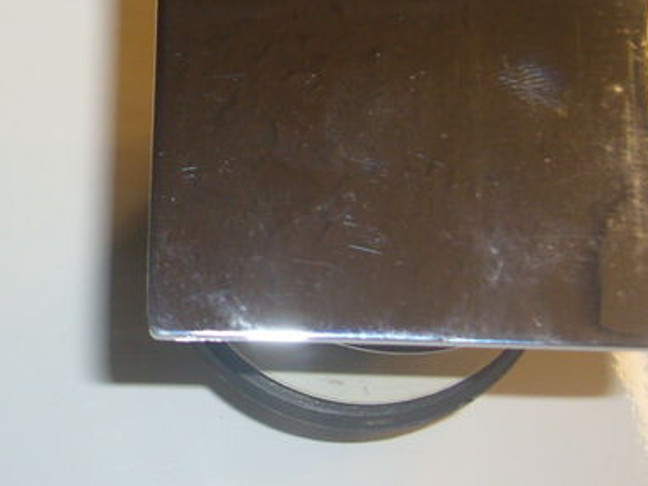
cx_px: 46
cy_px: 159
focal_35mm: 92
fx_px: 1722
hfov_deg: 20.8
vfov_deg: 16.0
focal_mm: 5.8
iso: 80
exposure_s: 1/60
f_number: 2.8
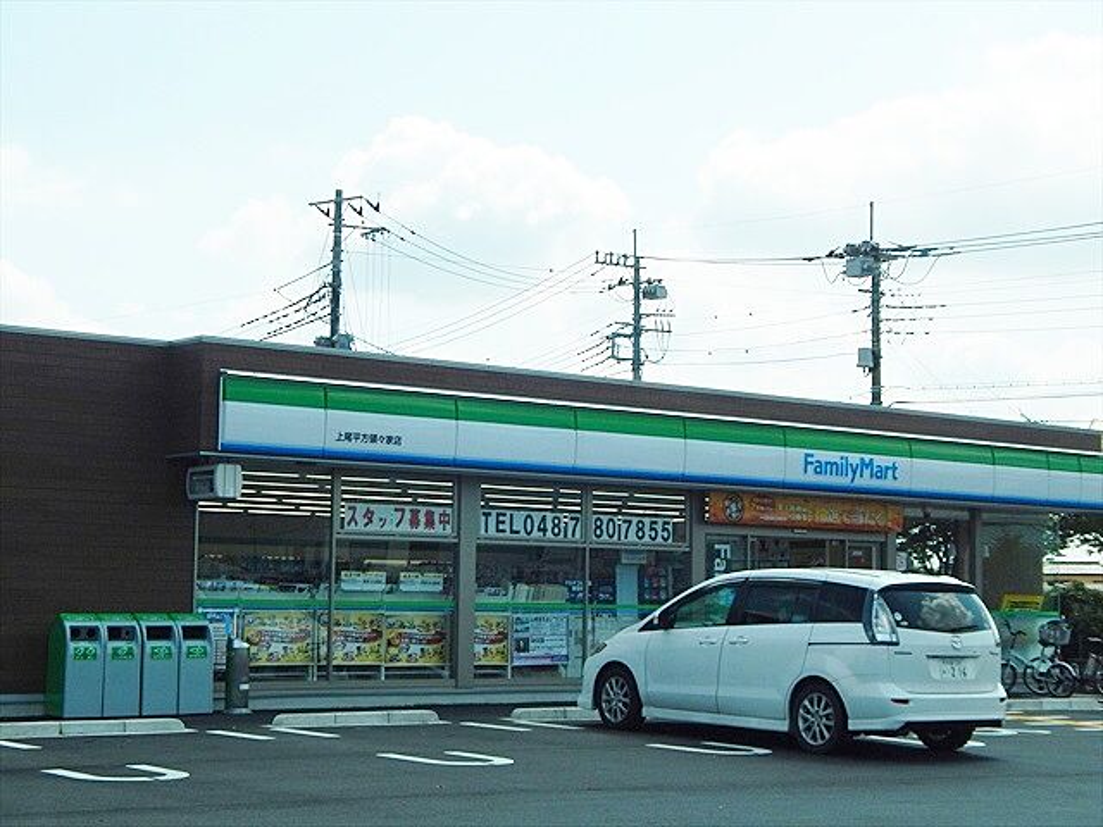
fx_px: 1944
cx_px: 552
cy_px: 414
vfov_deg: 24.0
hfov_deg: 31.7
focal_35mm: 61
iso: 125
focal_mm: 10.9
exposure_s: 1/1250
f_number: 4
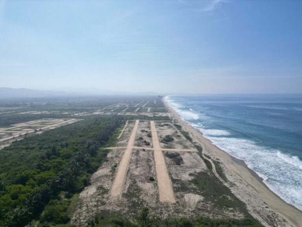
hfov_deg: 71.6
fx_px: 209
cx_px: 151
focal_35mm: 24
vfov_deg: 56.8
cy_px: 114
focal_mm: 6.72
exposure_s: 1/6000
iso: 110
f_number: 1.7
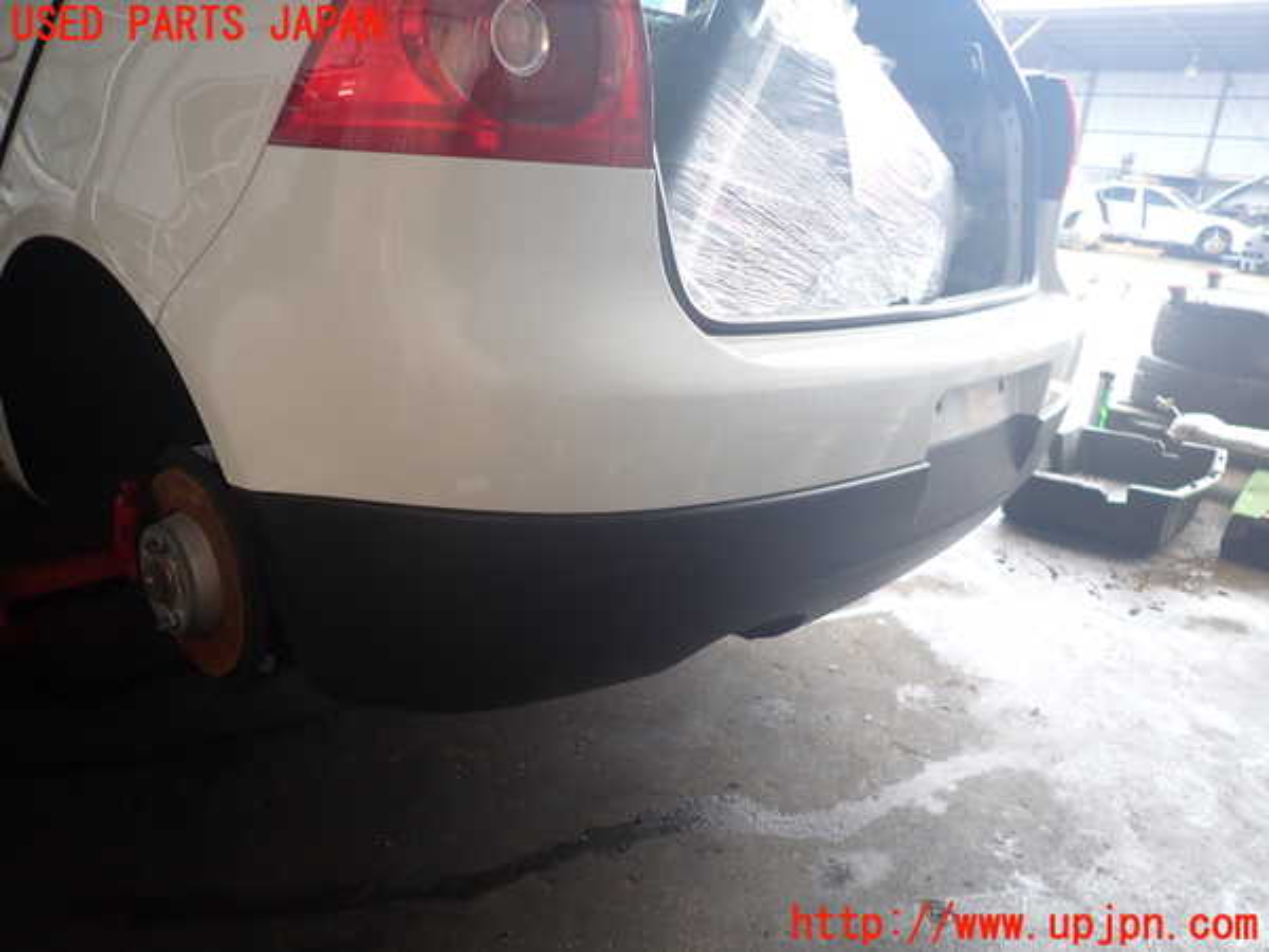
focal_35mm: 25
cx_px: 634
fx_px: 916
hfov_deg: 69.4
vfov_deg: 54.9
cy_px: 476
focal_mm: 4.5
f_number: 2
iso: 125
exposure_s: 1/125
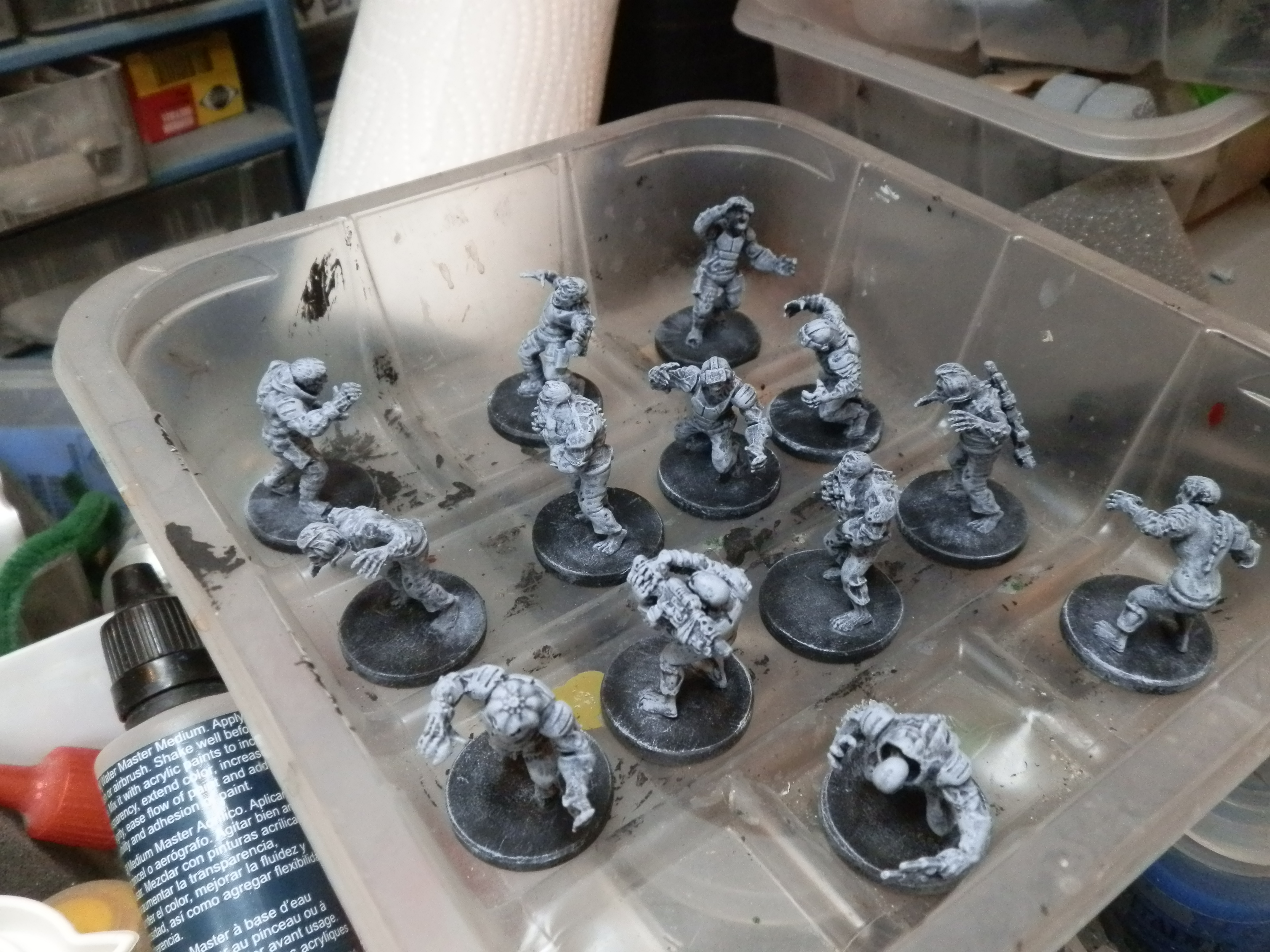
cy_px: 476
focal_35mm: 28
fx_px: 1027
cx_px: 635
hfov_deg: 63.4
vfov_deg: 49.7
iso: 400
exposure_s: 1/160
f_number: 3.1
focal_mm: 5
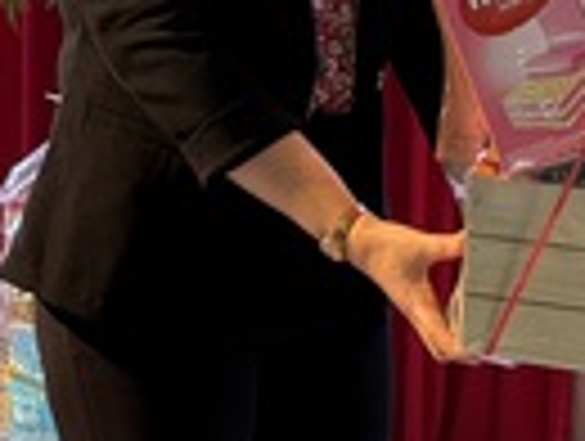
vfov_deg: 6.3
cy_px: 220
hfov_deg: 8.2
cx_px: 824
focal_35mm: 236
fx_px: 3996
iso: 50
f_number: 1.78
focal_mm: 6.76
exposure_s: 1/148
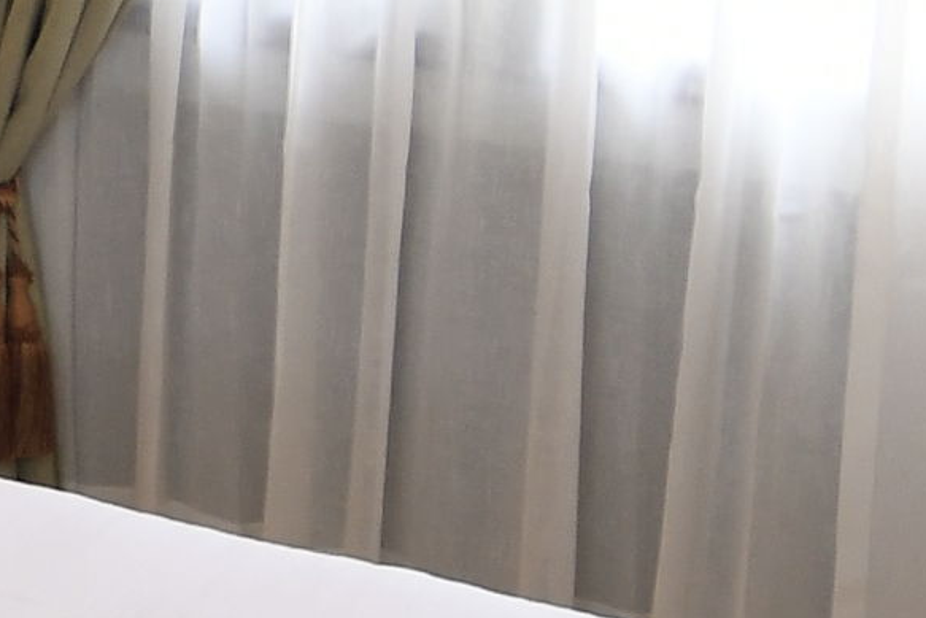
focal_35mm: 111
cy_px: -210
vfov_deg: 12.0
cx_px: -805
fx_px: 2856
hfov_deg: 15.5
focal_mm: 11
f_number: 2.8
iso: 400
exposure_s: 1/125
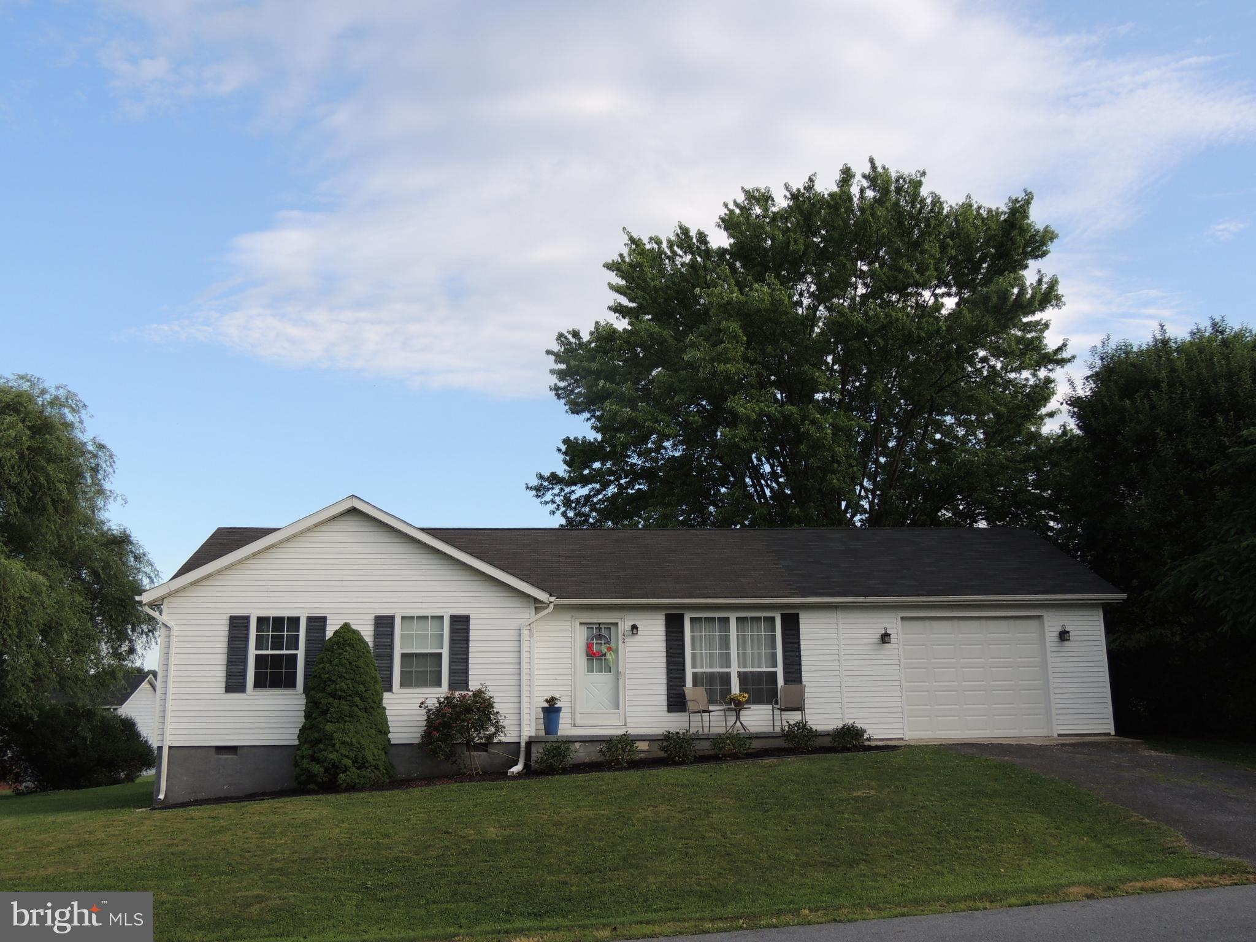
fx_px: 1089
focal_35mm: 30
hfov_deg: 60.0
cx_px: 628
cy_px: 471
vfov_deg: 46.8
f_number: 3.1
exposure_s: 1/500
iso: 100
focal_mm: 5.3
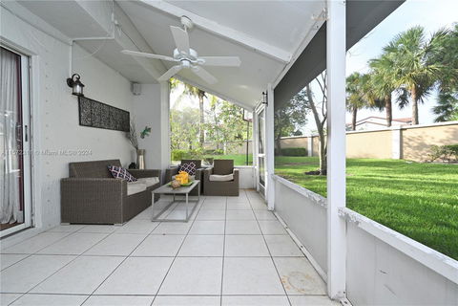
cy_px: 153
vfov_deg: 81.2
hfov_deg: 104.3
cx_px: 229
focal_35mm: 14
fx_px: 178
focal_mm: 14
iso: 800
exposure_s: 1/250
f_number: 8
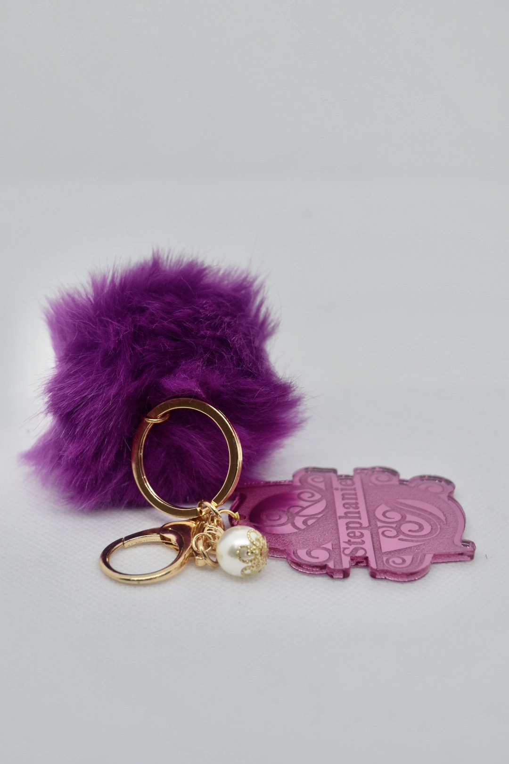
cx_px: 254
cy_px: 382
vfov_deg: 35.1
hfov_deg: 23.8
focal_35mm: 57
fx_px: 1209
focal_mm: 38
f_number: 6.3
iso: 200
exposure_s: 1/160
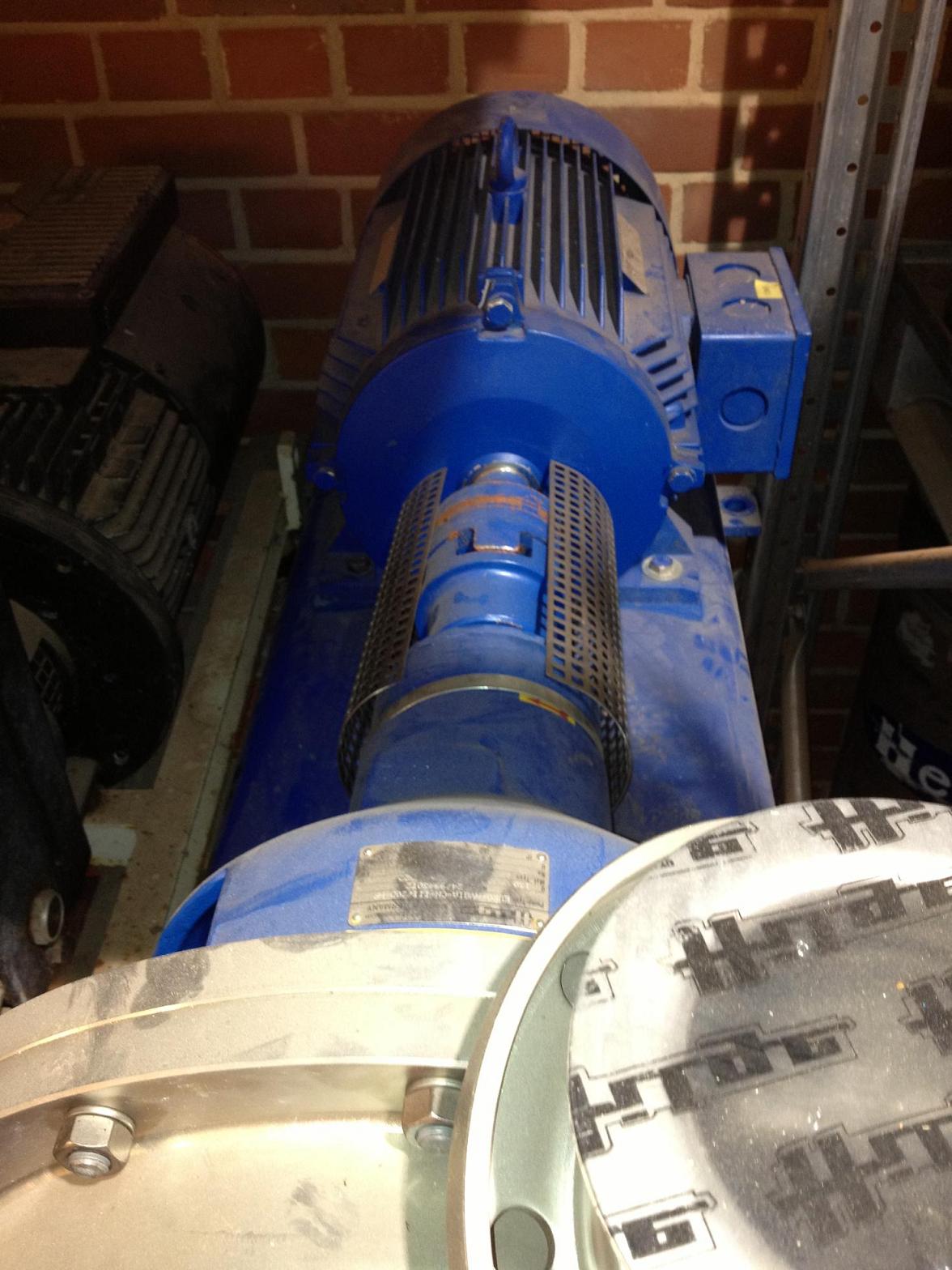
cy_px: 635
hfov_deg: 40.7
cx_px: 476
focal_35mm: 35
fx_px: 1283
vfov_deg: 52.6
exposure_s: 1/20
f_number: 2.4
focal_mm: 4.28
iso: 125
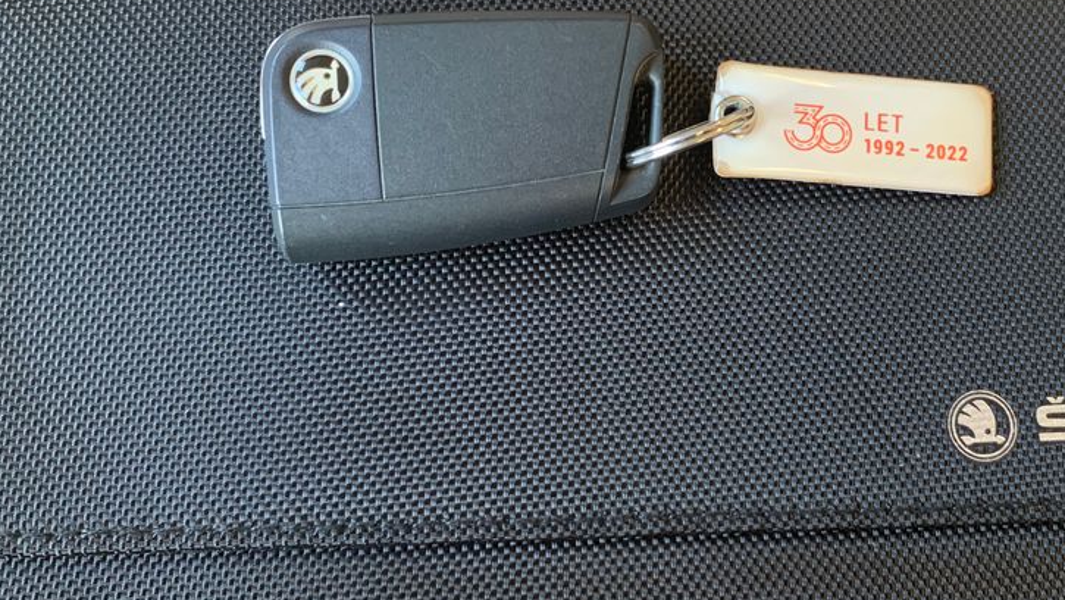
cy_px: 213
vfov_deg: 29.6
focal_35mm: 40
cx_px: 624
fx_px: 1130
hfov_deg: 50.2
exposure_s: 1/50
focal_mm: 4.25
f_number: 1.8
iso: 250
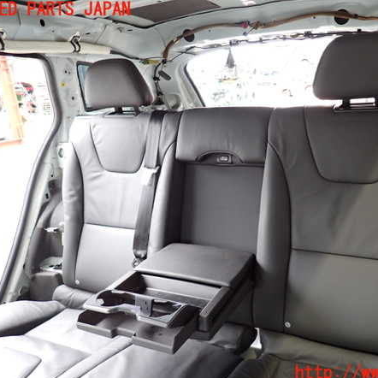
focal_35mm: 30
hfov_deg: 53.6
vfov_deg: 54.0
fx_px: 371
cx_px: 232
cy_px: 192
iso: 320
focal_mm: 4.5
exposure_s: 1/30
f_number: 2
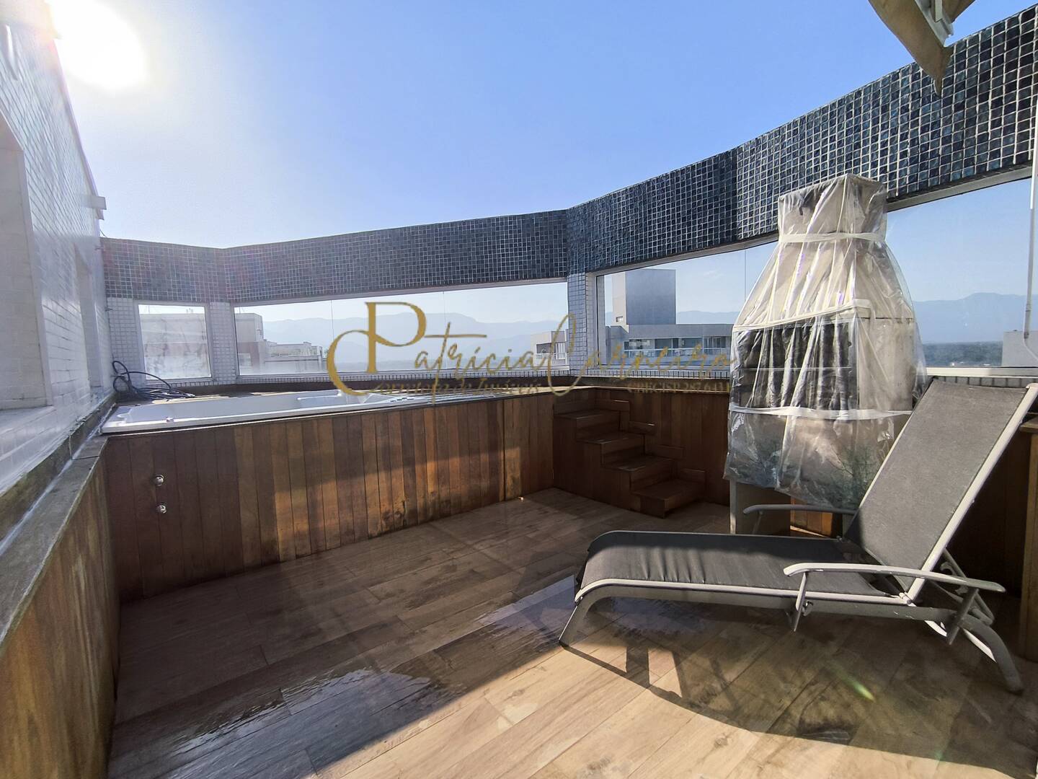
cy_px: 390
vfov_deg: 78.1
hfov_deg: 94.5
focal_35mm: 16
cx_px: 519
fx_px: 480
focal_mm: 1.65
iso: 50
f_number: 2.2
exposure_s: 1/2446
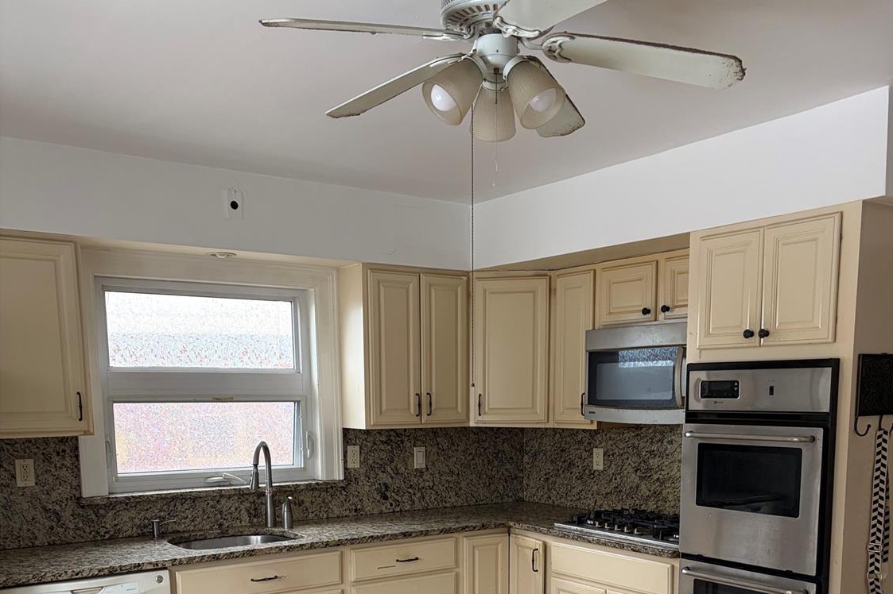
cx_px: 456
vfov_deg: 34.2
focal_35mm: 37
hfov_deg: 51.9
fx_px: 917
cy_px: 522
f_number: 1.6
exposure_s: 1/174
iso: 125
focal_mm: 5.96
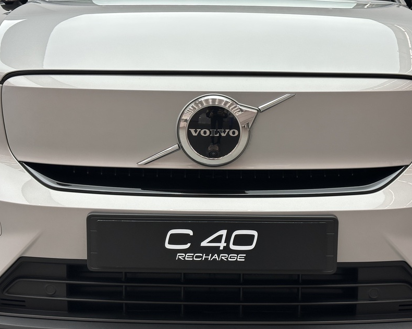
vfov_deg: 29.7
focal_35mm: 51
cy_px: 165
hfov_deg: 36.6
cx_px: 217
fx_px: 622
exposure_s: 1/228
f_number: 1.78
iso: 50
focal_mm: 6.86
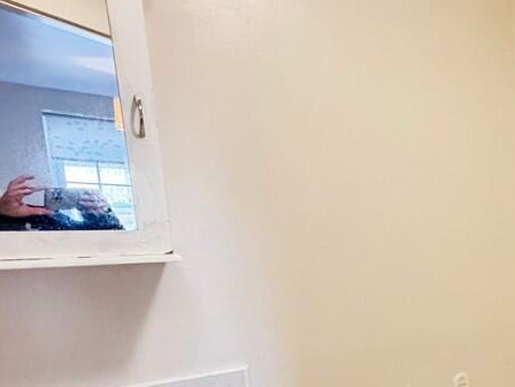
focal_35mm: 32
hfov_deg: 42.4
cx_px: 586
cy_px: 352
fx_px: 476
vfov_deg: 40.6
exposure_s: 1/100
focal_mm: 2.22
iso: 320
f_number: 2.2
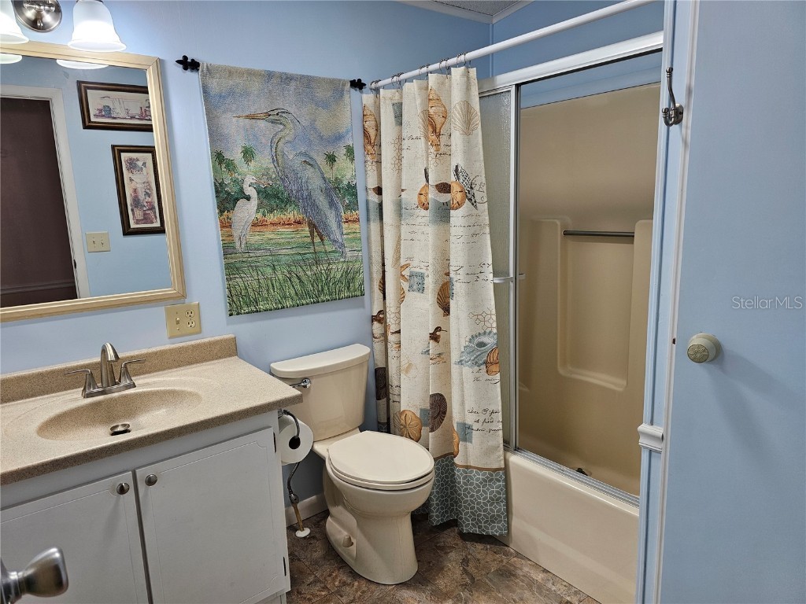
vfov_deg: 58.9
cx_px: 403
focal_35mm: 23
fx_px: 536
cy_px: 302
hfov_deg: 73.9
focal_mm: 6.3
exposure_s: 1/120
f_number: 1.7
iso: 100
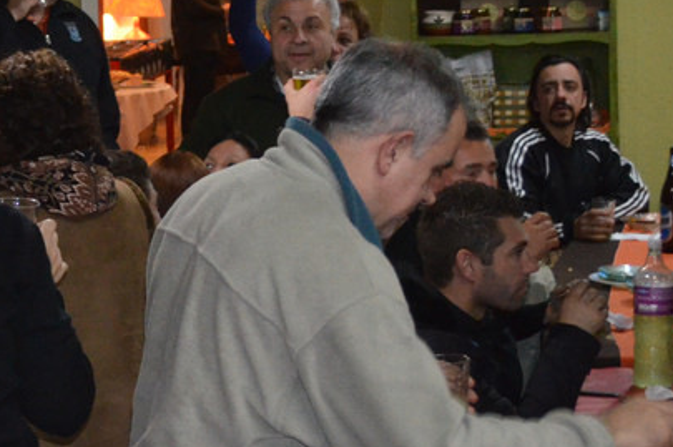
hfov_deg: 13.9
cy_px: 123
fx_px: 2670
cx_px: -173
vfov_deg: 9.6
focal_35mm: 143
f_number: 4.8
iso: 2800
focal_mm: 32
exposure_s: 1/60
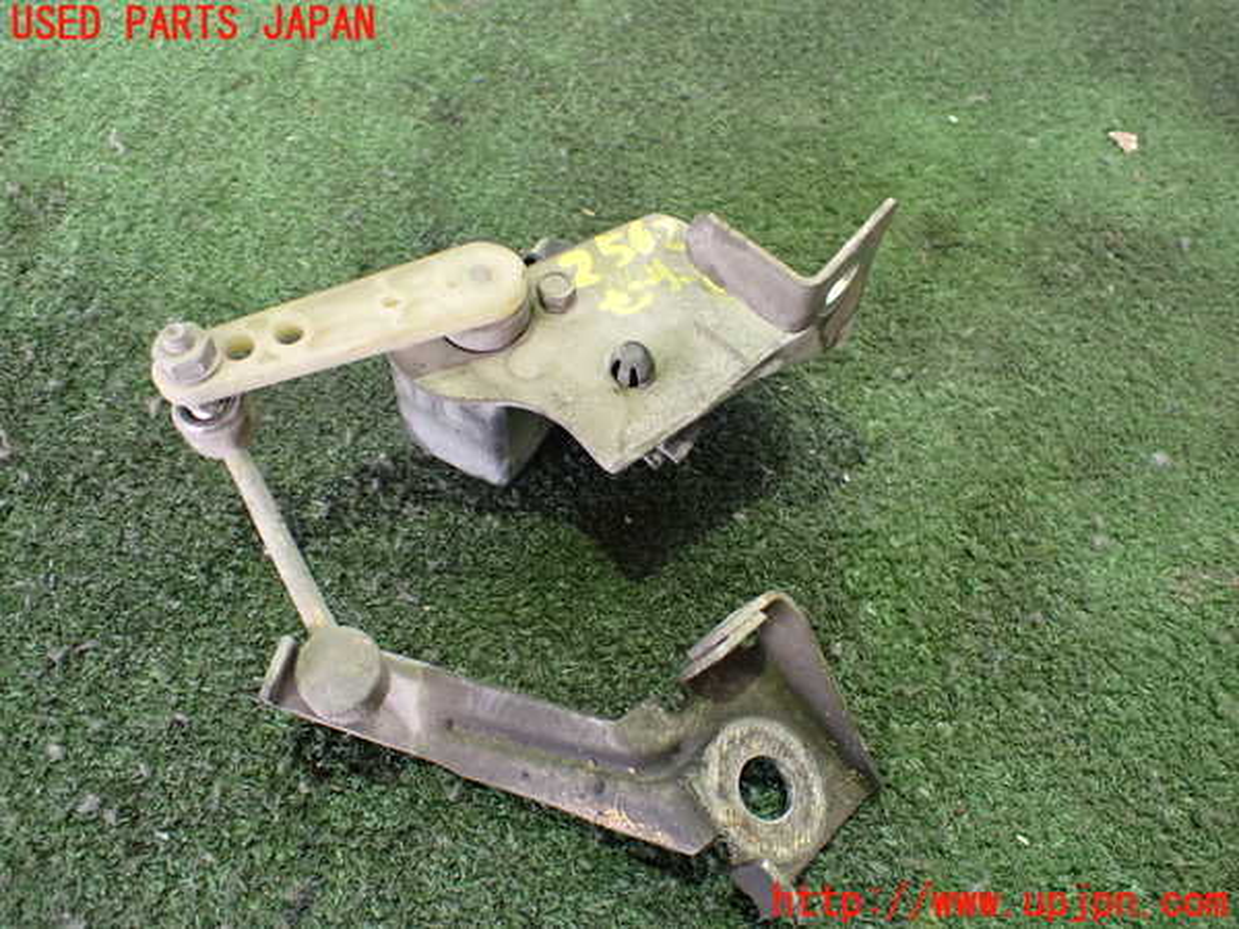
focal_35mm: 30
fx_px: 1074
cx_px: 620
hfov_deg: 60.0
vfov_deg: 46.8
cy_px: 464
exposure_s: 1/40
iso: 800
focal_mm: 5.4
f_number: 2.3
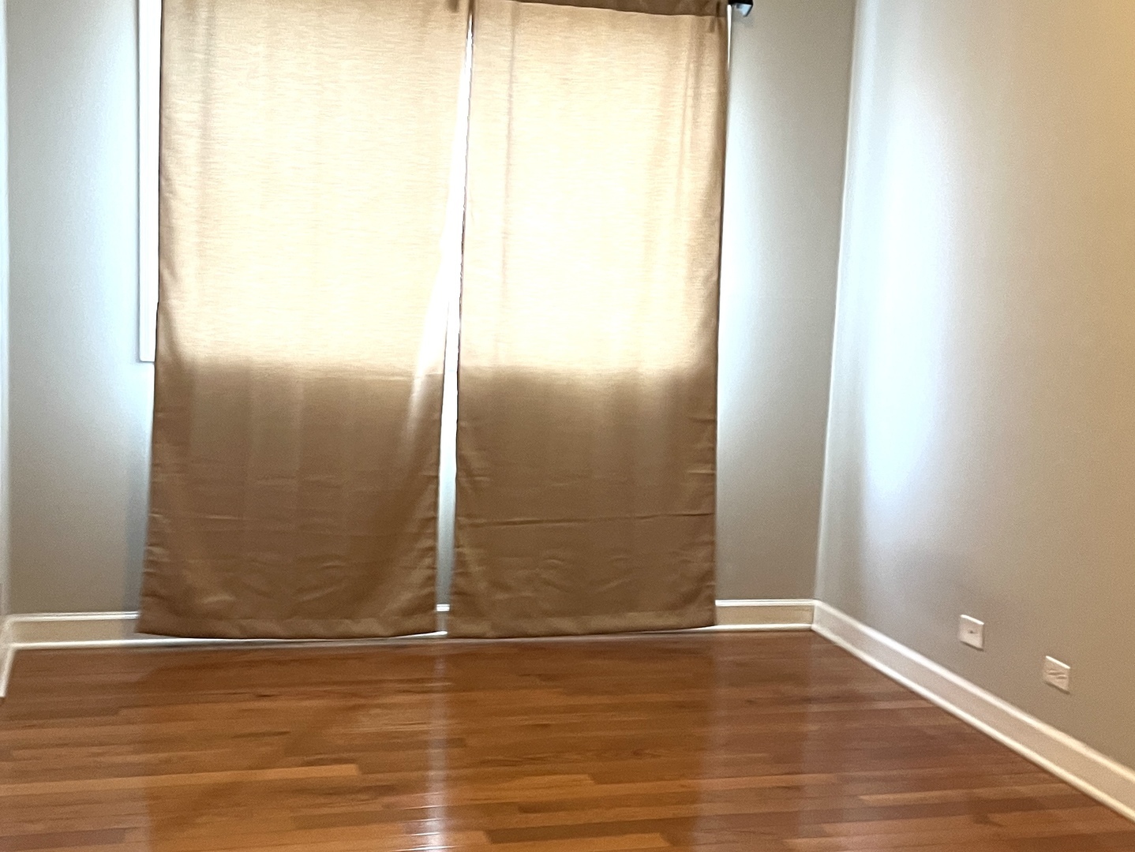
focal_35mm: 26
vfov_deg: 53.1
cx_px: 568
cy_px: 426
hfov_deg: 67.3
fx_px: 853
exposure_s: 1/60
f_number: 1.6
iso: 200
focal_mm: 5.1
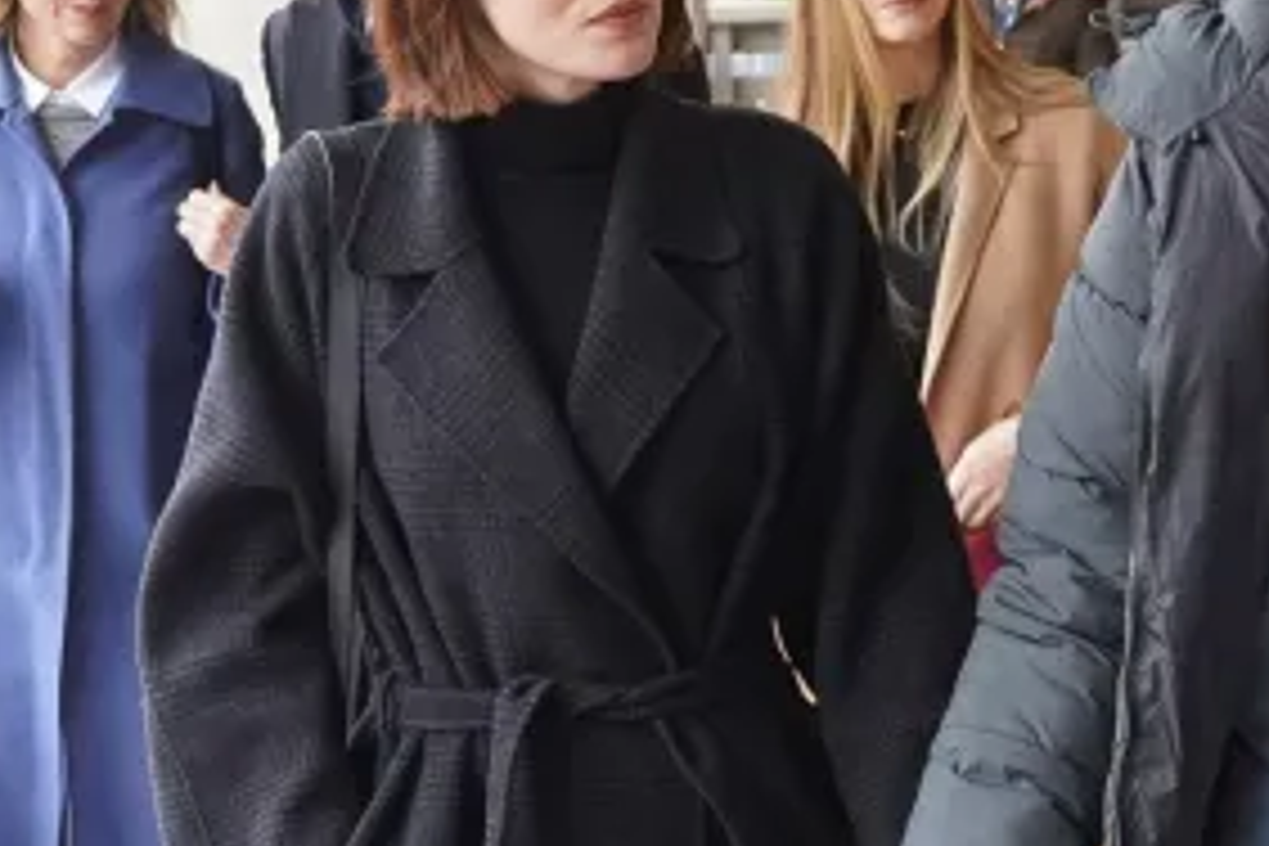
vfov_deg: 14.1
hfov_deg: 21.0
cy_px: 331
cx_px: 788
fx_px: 3419
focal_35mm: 97
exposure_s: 1/640
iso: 2000
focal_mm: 24
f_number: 4
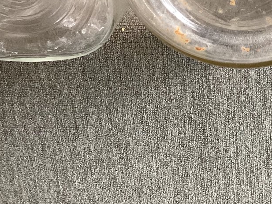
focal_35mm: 76
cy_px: -37
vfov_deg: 18.4
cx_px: 260
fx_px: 597
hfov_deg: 24.7
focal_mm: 3.3
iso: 200
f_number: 2.4
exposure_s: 1/50
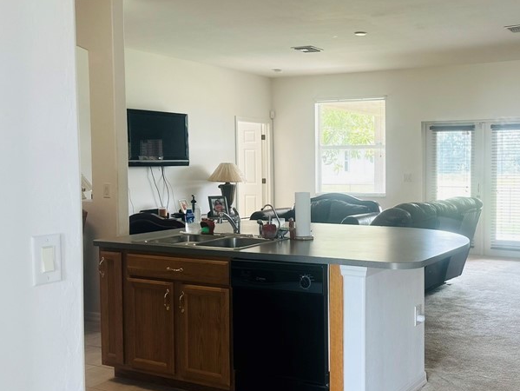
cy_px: 192
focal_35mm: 41
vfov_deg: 35.2
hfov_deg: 44.3
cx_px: 386
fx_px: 616
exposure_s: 1/120
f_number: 1.78
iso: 125
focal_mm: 6.86
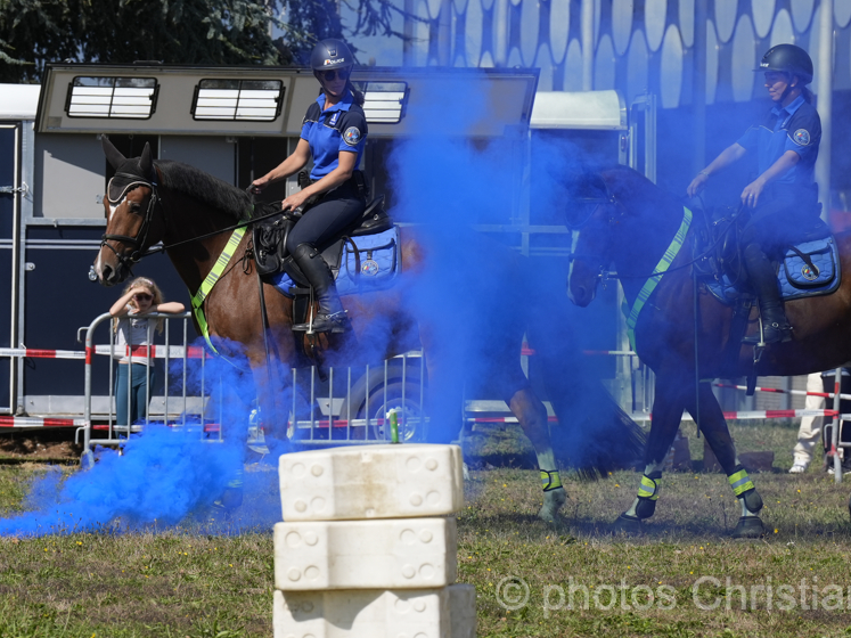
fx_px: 7595
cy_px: 210
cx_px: 424
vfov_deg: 4.8
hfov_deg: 6.4
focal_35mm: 309
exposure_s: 1/1000
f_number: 9
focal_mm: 200
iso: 400
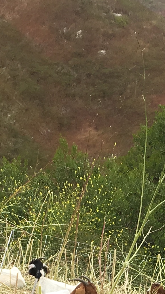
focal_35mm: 125
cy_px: 357
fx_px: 972
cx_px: 155
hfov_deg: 9.6
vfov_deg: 16.4
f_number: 2.2
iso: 25
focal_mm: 4.15
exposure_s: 1/1241
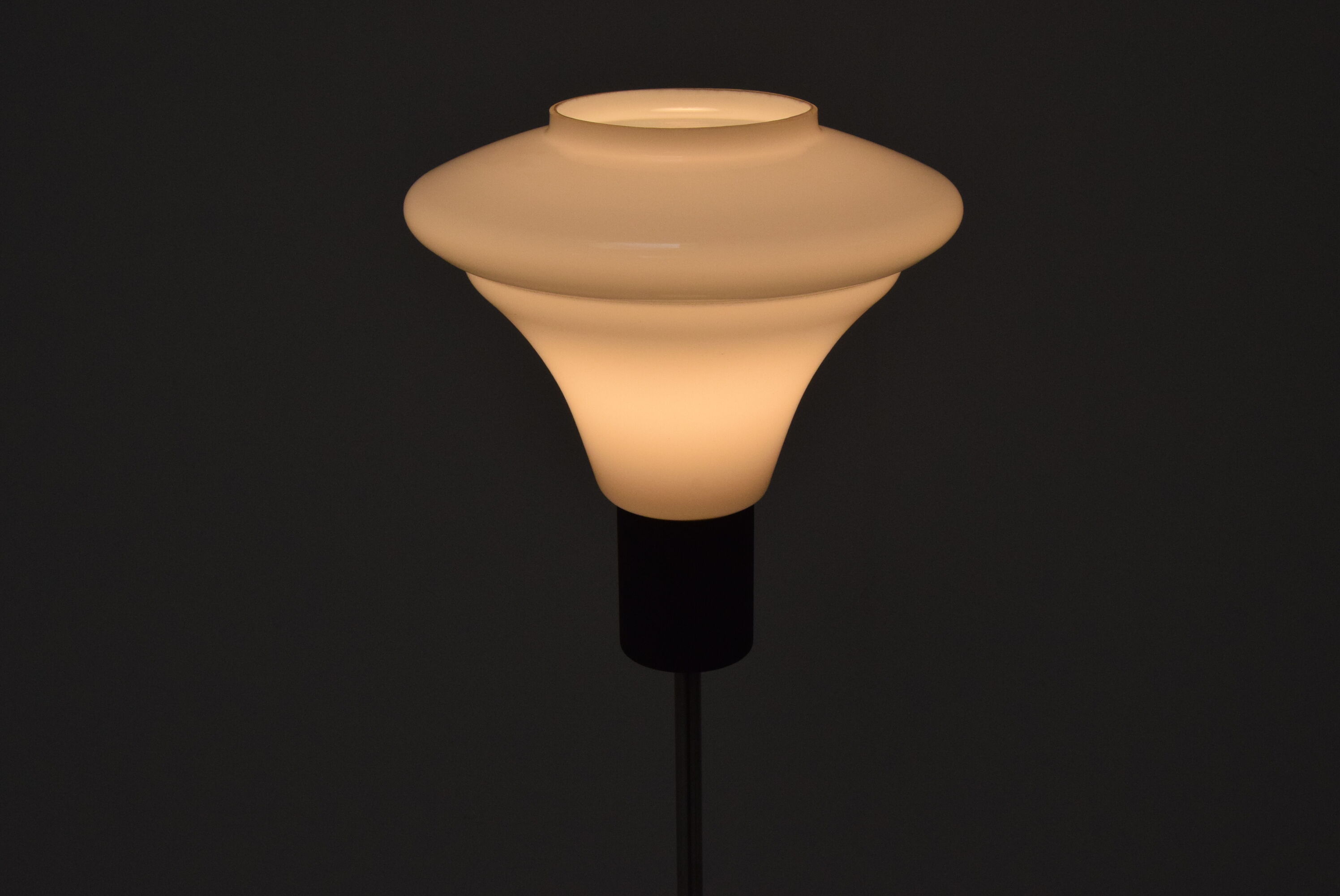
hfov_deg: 42.3
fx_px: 1732
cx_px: 670
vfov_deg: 29.0
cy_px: 448
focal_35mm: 46
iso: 1600
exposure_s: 1/800
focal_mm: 31
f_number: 14
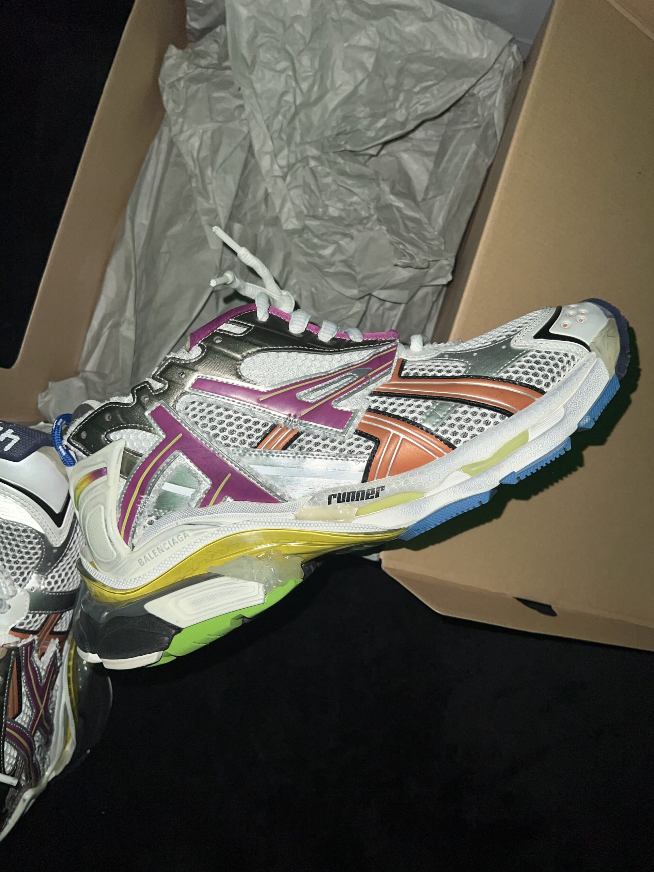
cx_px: 327
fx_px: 655
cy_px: 436
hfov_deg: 53.1
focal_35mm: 26
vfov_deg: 67.3
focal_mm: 5.7
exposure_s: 1/4
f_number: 1.5
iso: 32
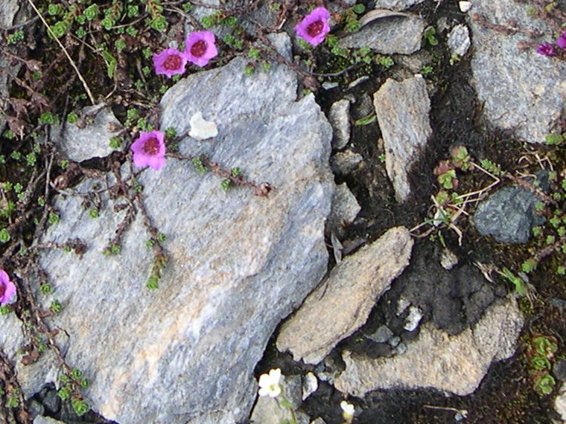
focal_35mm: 65
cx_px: 142
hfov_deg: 29.4
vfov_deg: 22.3
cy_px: 87
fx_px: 1063
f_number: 2.8
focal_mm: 8
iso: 100
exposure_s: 1/416
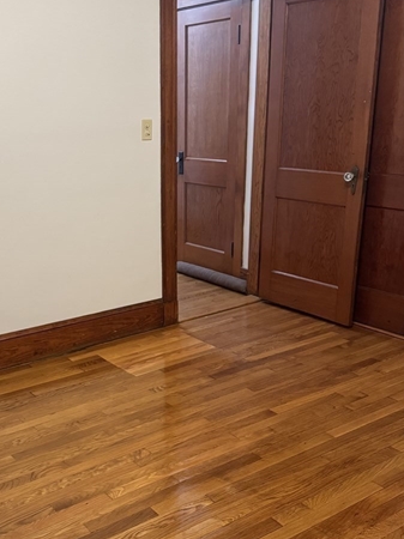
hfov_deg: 34.8
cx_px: 134
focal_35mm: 41
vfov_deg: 45.7
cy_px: 308
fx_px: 639
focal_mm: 6.76
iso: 500
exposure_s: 1/60
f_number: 1.78
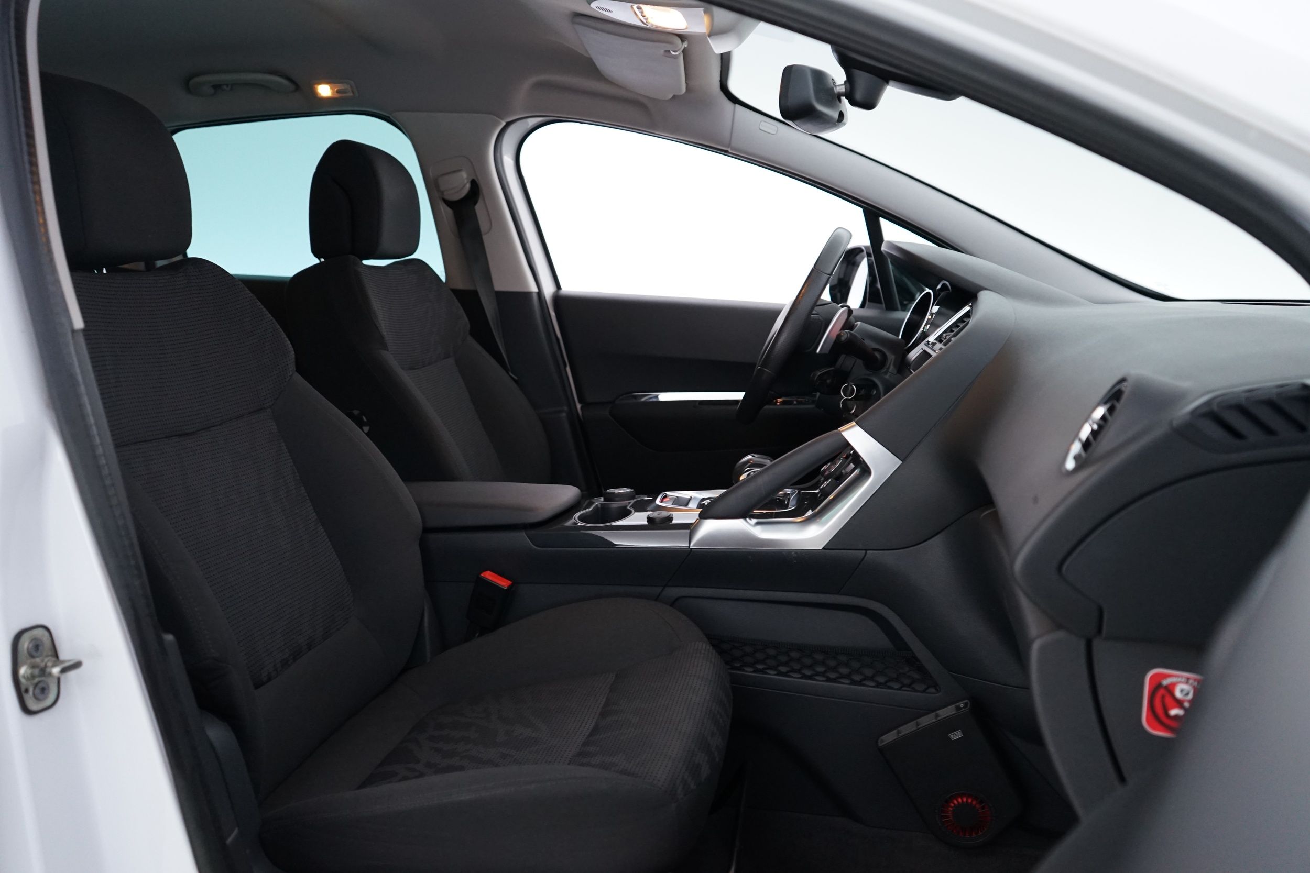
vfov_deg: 46.4
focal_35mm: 28
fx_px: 1019
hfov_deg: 65.5
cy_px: 436
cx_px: 655
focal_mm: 28
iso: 2000
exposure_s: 1/50
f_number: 3.5
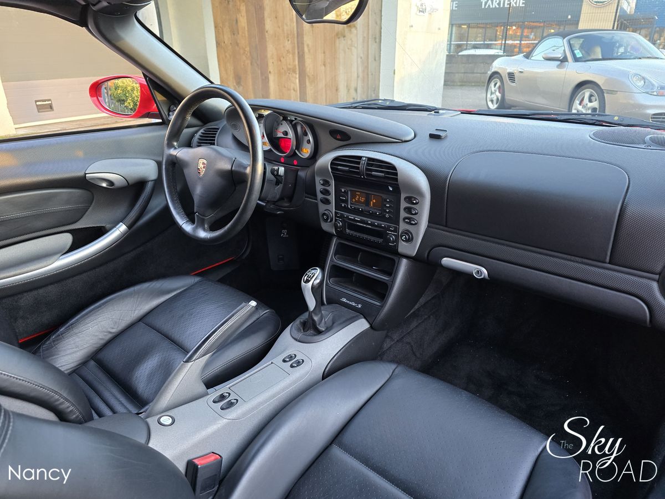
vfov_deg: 58.9
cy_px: 250
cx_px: 332
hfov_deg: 73.9
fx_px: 442
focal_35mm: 23
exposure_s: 1/100
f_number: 1.7
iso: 400
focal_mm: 6.3
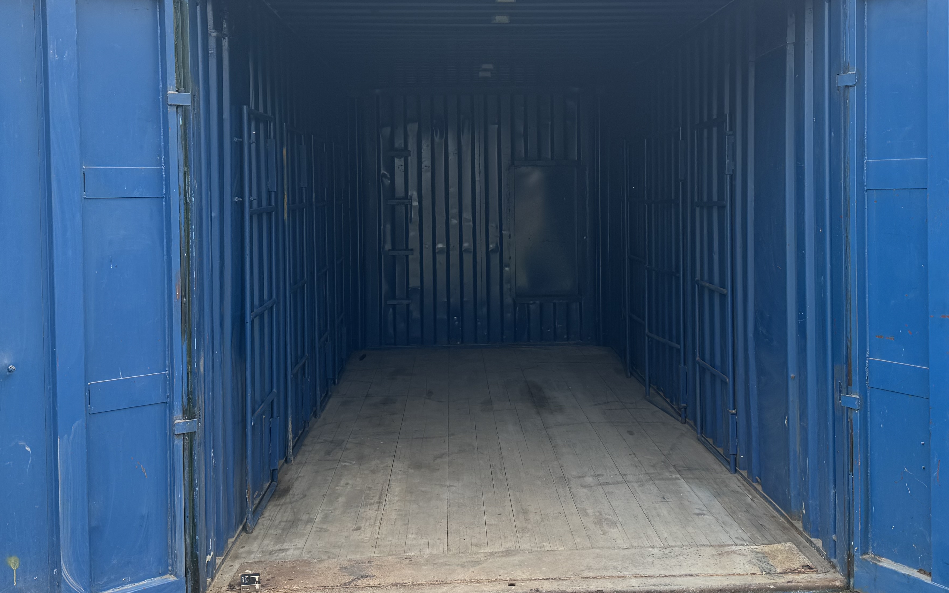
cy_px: 207
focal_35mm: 41
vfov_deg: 31.1
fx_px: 1060
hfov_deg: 48.2
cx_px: 510
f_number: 1.78
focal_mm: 6.76
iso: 80
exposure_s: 1/1059
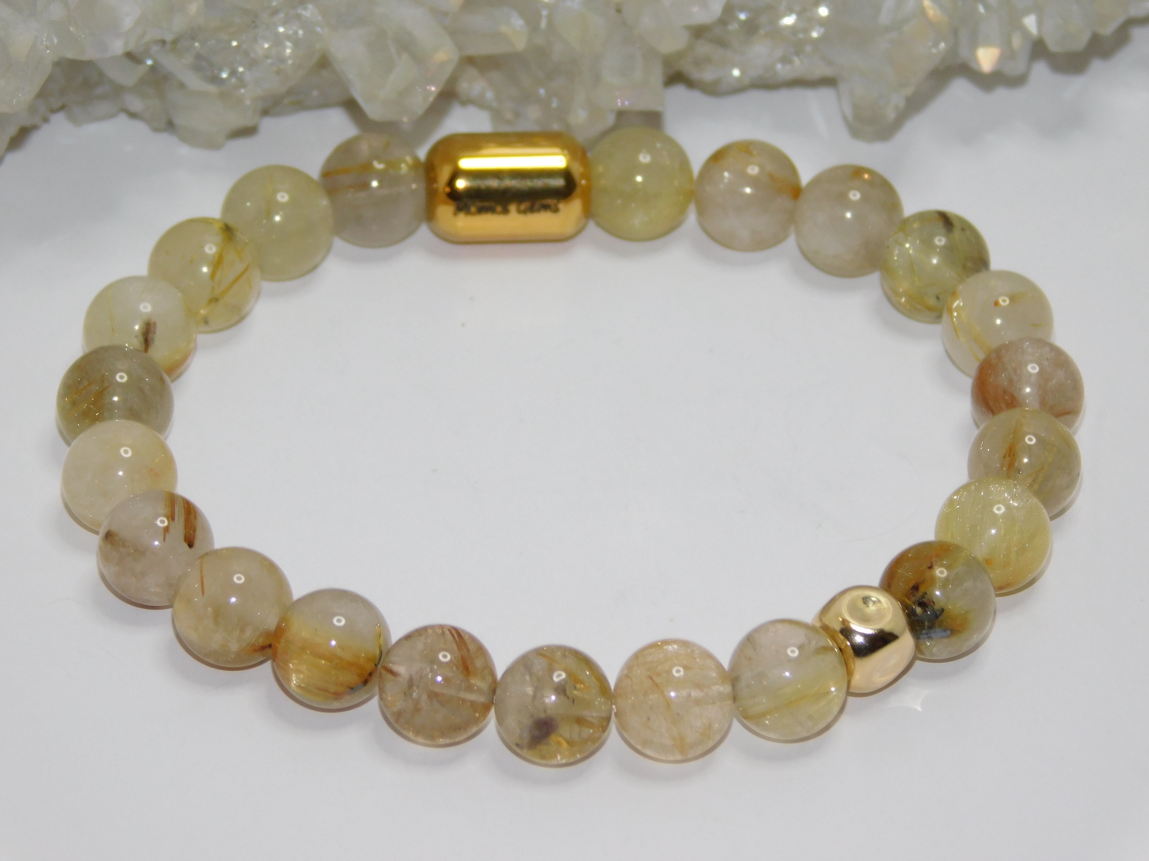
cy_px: 430
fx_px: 7701
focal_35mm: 232
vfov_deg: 6.4
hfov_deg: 8.5
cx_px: 574
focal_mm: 41.3
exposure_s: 1/60
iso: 200
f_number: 5.6
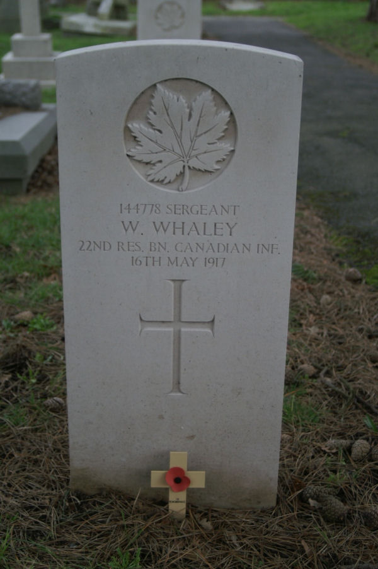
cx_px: 189
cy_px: 284
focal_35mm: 52
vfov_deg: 37.9
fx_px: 828
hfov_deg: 25.7
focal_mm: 35
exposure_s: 1/80
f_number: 4
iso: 200
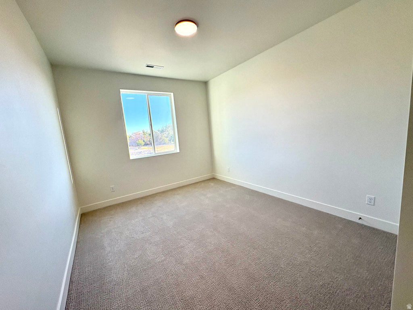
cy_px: 155
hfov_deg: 102.1
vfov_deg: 85.7
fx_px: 167
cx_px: 206
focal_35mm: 14
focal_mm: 2.22
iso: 64
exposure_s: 1/133
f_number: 2.2
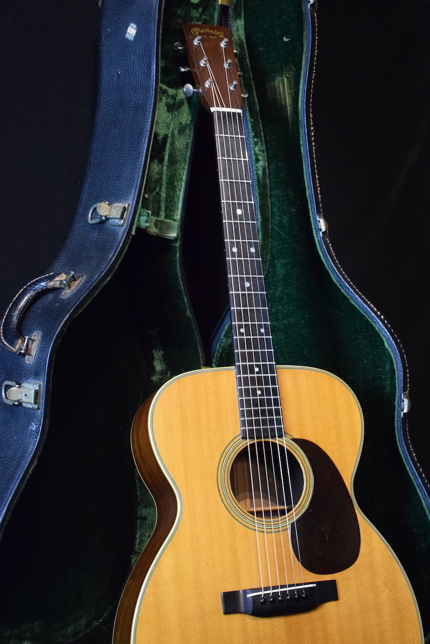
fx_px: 1003
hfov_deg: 24.2
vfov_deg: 35.5
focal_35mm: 56
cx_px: 259
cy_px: 389
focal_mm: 30
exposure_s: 1/60
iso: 4000
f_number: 4.2
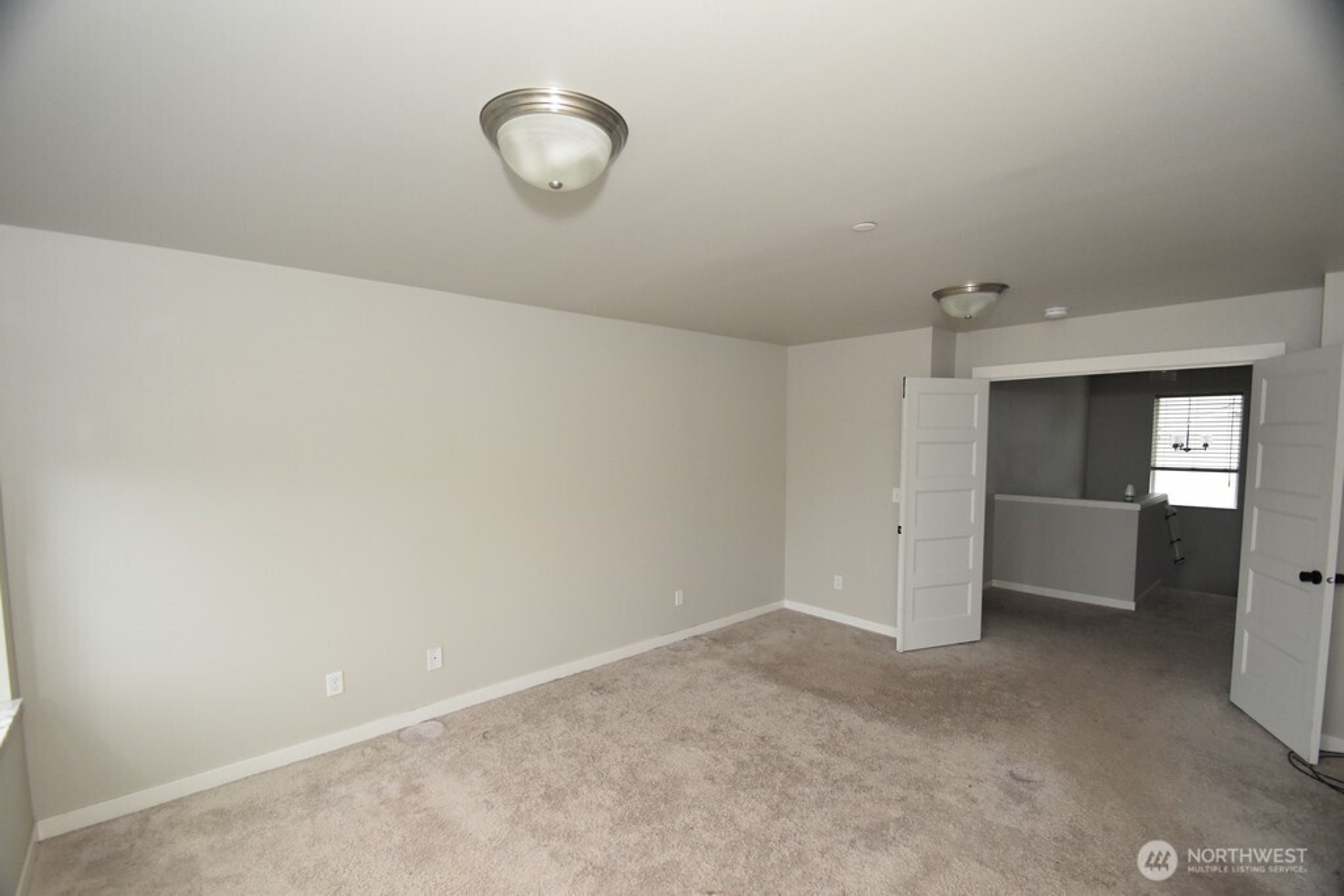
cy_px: 448
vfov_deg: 77.3
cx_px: 672
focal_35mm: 15
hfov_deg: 100.4
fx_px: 560
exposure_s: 1/60
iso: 1600
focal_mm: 10
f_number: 4
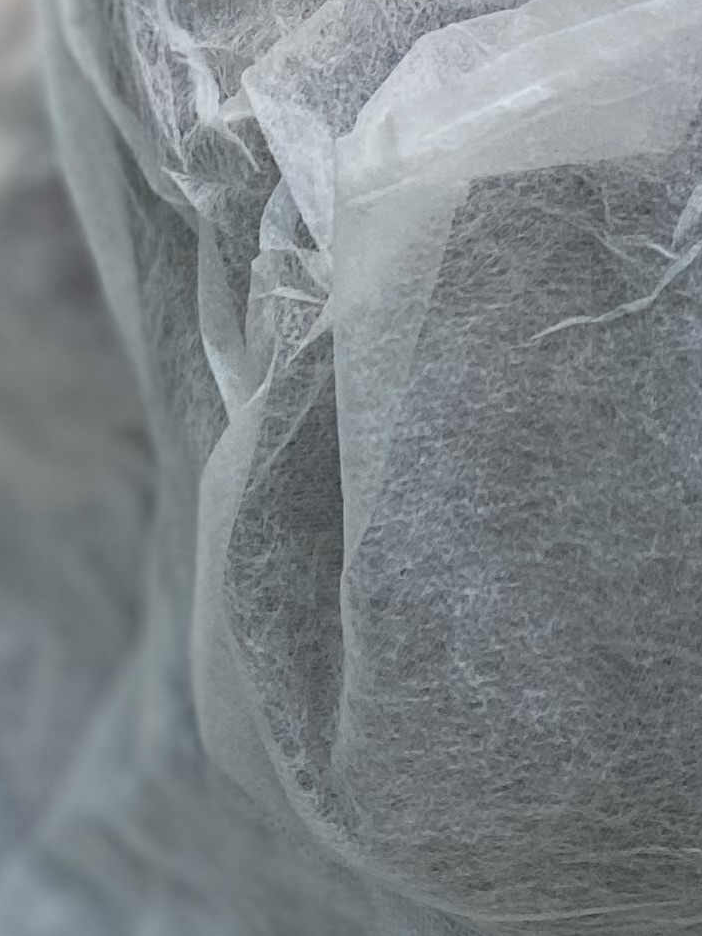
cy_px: -1013
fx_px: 3028
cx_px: 759
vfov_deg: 14.3
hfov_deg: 13.0
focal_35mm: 112
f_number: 1.8
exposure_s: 1/60
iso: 64
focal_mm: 4.25
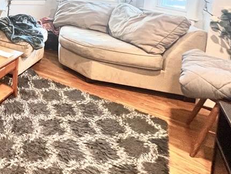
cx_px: -26
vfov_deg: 38.8
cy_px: -10
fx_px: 207
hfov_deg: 43.9
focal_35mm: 31
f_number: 1.8
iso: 250
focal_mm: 1.57
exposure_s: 1/60
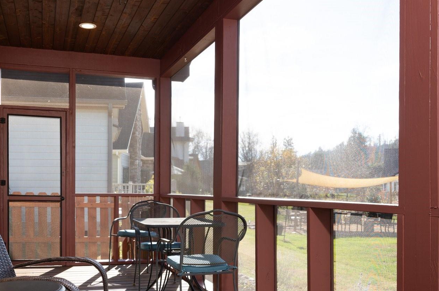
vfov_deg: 35.6
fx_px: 449
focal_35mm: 37
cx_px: 170
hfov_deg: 51.7
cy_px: 197
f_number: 8
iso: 200
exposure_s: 1/200
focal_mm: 22.5
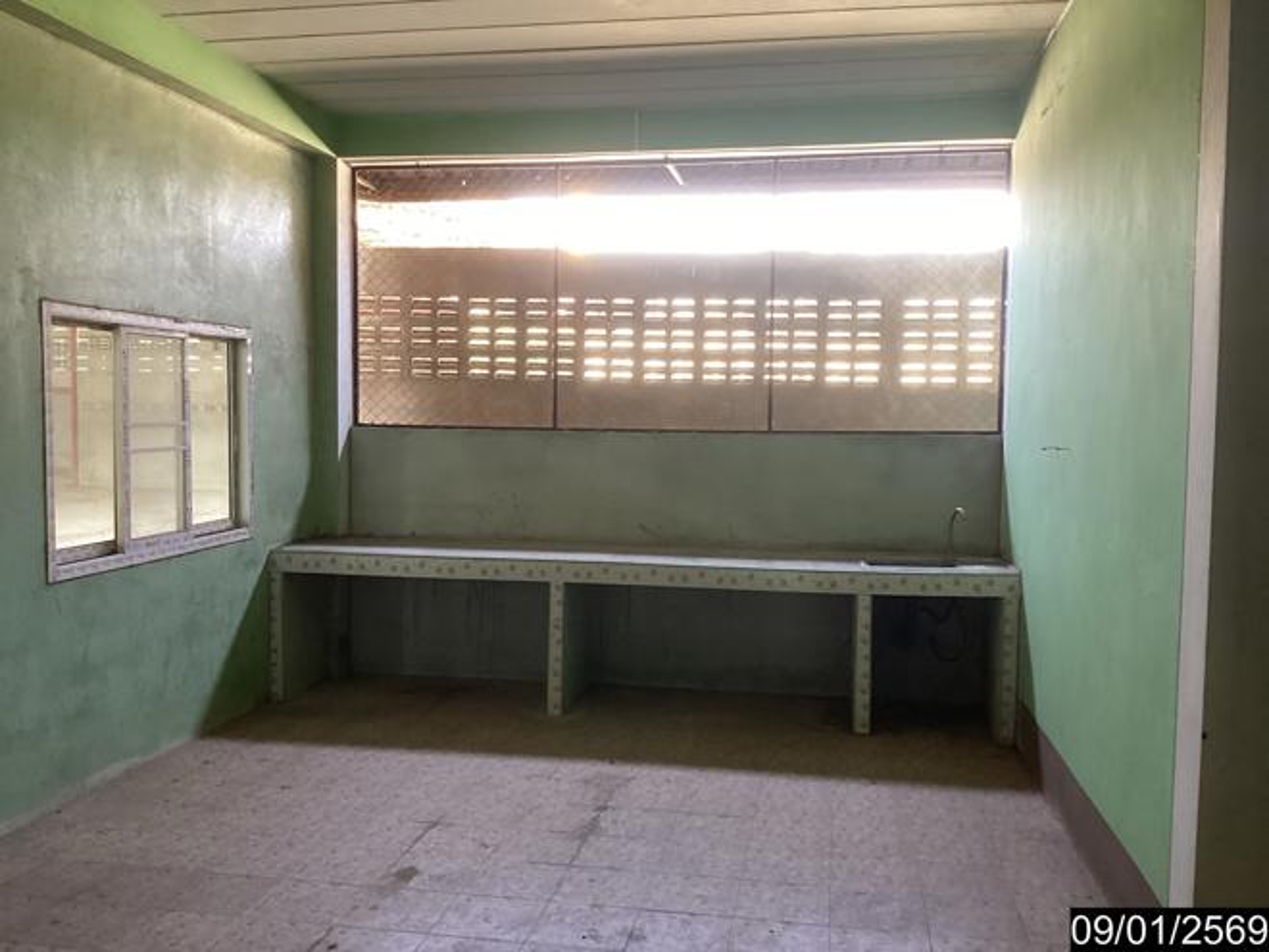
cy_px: 476
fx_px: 1136
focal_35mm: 31
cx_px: 634
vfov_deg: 45.4
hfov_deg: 58.4
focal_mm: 3.3
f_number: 2.4
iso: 160
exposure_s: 1/50
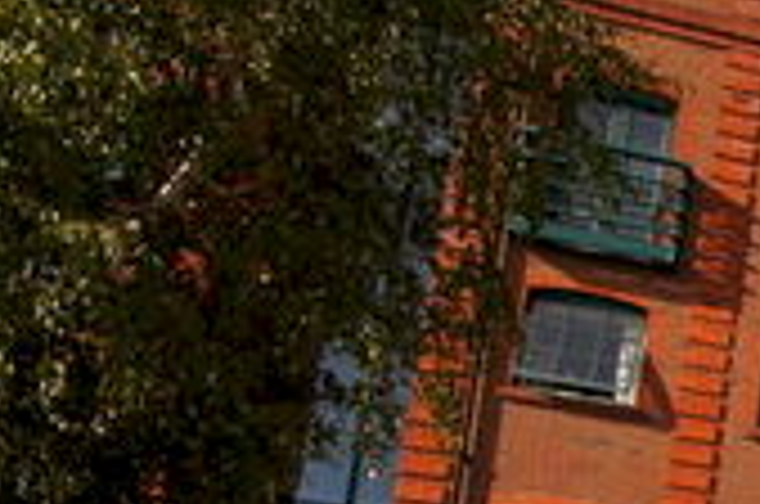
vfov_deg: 18.6
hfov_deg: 18.6
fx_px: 1306
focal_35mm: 62
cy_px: 810
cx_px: 1560
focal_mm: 10
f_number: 13
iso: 100
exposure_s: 1/80
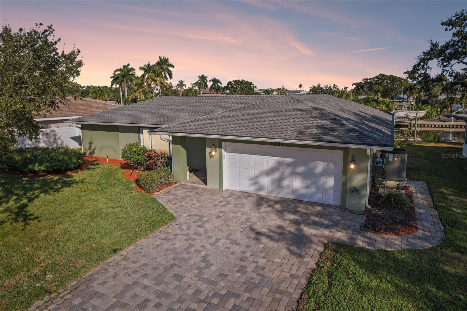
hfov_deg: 78.6
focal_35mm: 22
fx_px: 285
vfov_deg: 57.2
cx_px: 234
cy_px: 156
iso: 110
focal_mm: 8.38
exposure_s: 1/2000
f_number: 2.8
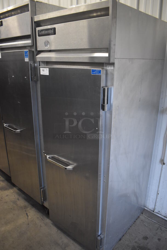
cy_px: 125
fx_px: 188
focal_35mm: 27
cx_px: 84
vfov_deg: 67.3
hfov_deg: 48.0
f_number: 3.5
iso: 2200
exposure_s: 1/125
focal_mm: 18
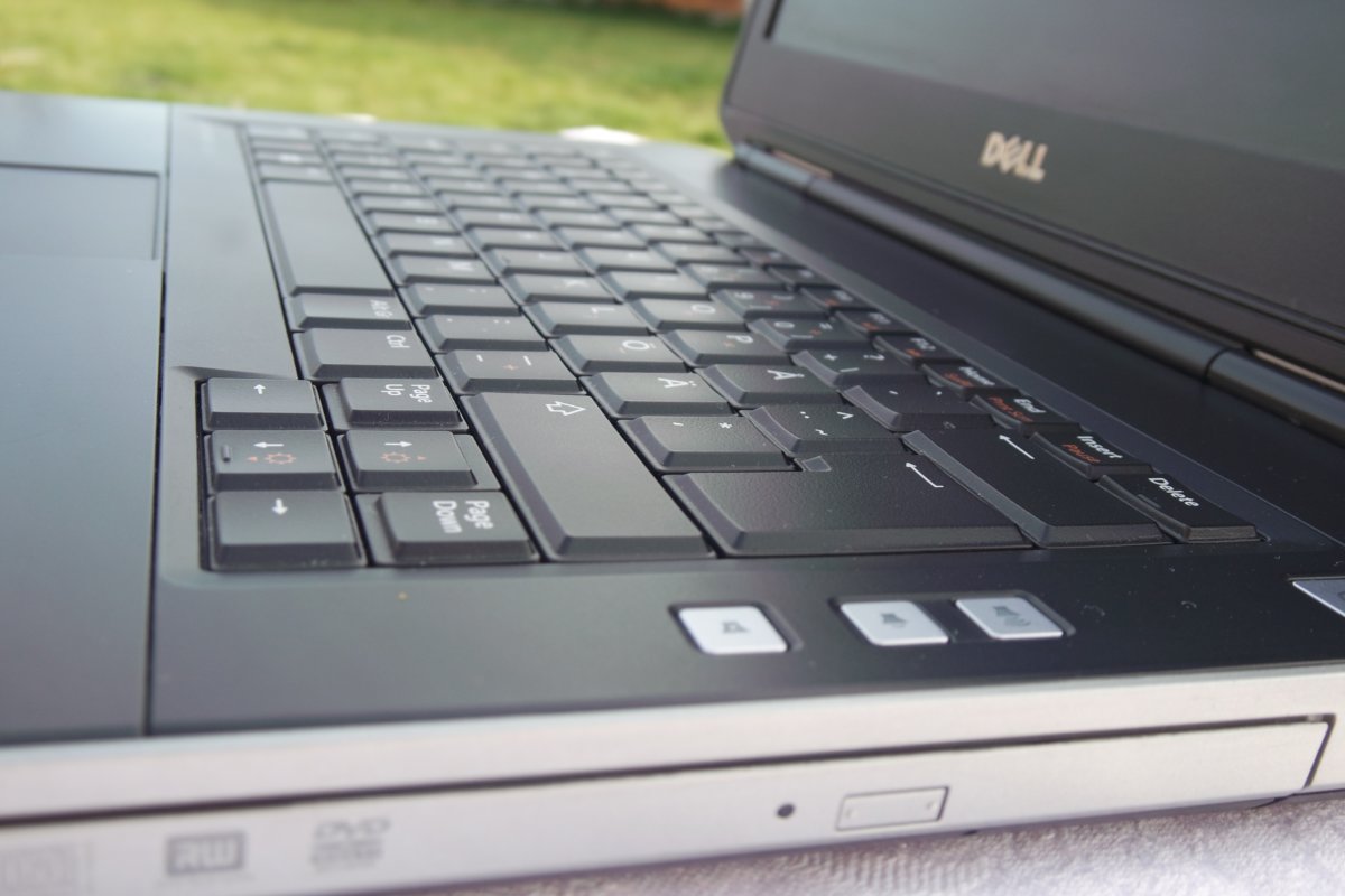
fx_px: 1308
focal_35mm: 35
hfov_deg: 54.4
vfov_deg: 37.9
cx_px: 672
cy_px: 448
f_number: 5.6
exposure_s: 1/100
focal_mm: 13
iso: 160
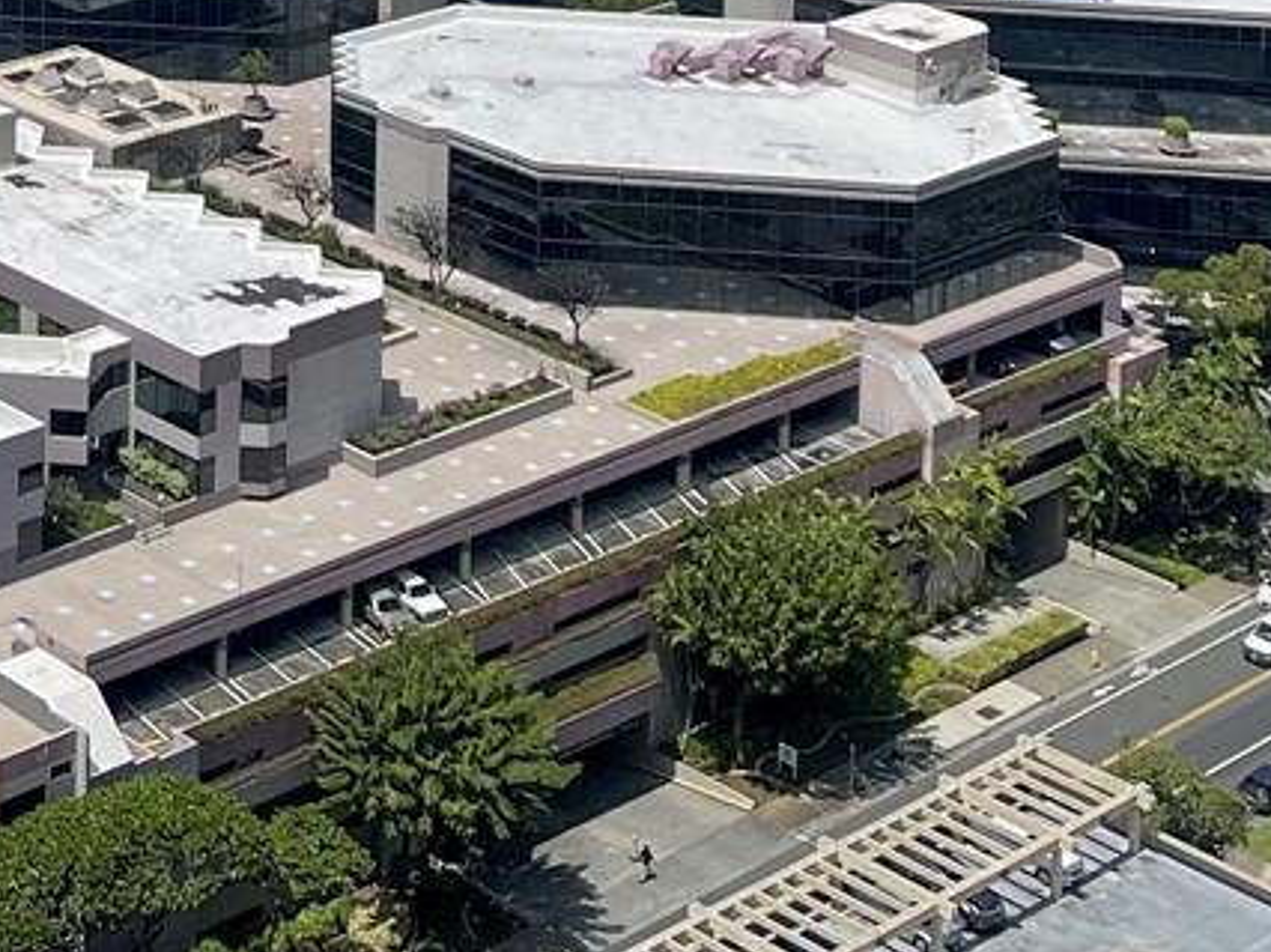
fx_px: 3449
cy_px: -833
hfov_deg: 19.7
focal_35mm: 94
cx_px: -227
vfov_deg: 13.8
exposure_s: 1/6250
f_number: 1.6
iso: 32
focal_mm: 5.1
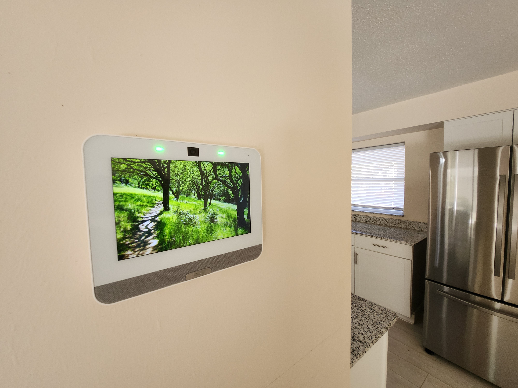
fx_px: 195
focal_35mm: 13
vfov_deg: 89.9
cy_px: 194
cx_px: 259
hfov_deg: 106.2
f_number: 2.2
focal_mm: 1.7
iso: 100
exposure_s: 1/60
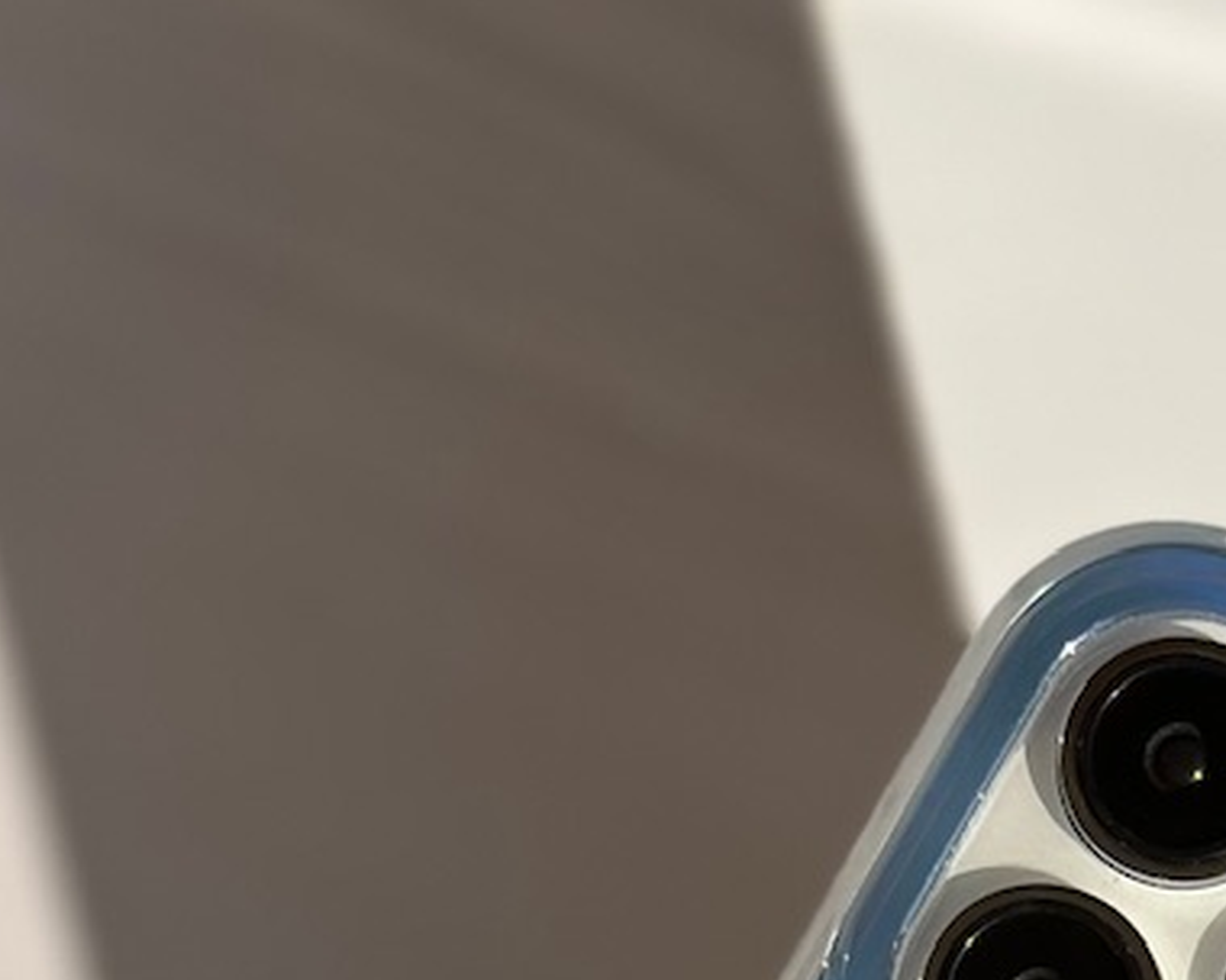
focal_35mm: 158
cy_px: 1580
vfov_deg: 9.4
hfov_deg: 12.0
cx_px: 1432
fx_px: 5733
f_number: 1.78
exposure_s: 1/8197
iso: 100
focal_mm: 6.86
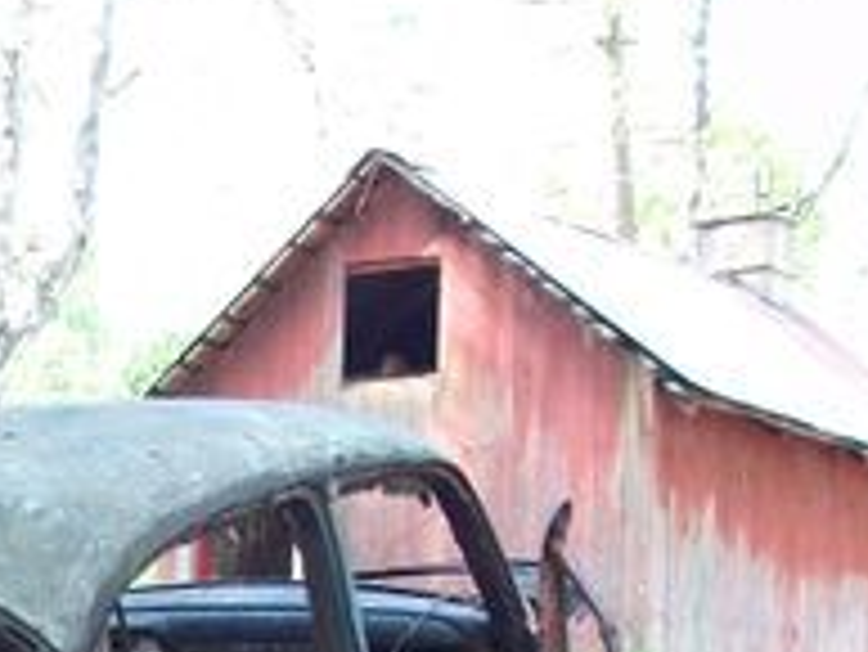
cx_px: -117
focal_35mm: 106
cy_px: 1012
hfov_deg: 17.8
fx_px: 2660
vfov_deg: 13.1
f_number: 2.9
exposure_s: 1/40
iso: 164
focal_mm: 5.7
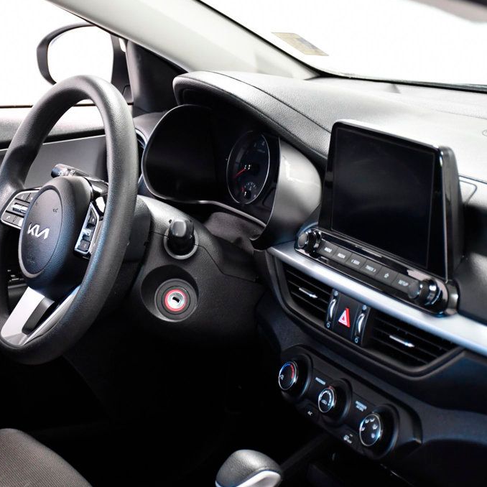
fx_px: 1369
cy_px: 244
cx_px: 201
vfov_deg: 20.2
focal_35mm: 86
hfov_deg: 20.2
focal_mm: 45
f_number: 4.5
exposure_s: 1/100
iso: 2500
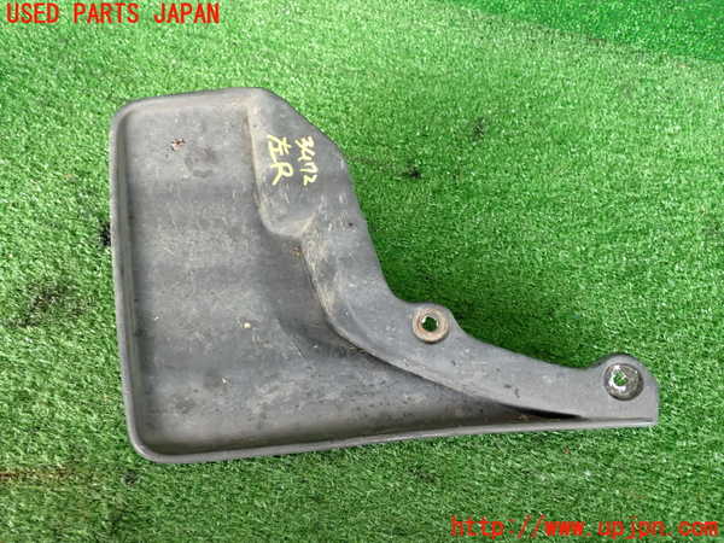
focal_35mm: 32
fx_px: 669
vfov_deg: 44.2
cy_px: 272
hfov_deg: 56.8
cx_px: 362
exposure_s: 1/30
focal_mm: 5.79
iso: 250
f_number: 2.4
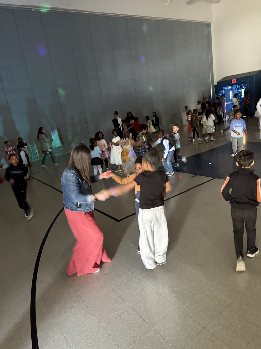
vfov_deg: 71.6
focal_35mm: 24
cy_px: 174
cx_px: 130
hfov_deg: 56.8
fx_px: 241
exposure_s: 1/30
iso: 1250
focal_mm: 6.76
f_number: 1.78
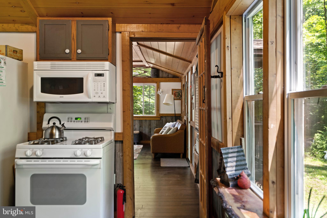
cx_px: 164
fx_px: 272
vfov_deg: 43.6
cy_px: 109
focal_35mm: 30
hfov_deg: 61.9
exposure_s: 1/13
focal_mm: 30
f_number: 4
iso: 160
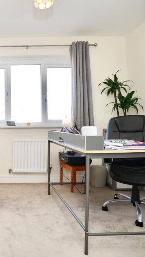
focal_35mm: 26
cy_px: 128
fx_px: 178
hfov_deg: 39.4
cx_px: 2
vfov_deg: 71.9
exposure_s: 1/60
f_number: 4
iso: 250
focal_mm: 16
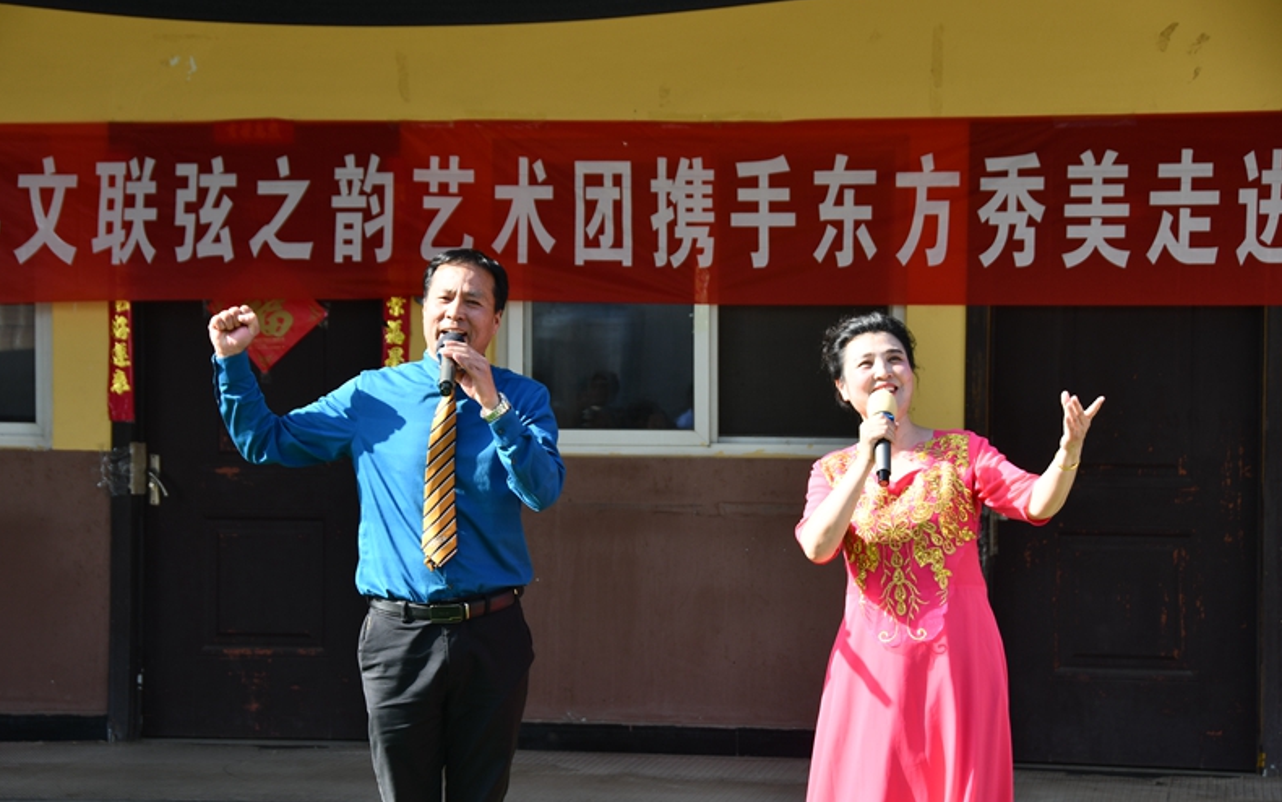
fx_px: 3355
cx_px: 641
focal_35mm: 96
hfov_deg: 21.6
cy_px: 423
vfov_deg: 13.6
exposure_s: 1/250
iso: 200
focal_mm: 62
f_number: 7.1
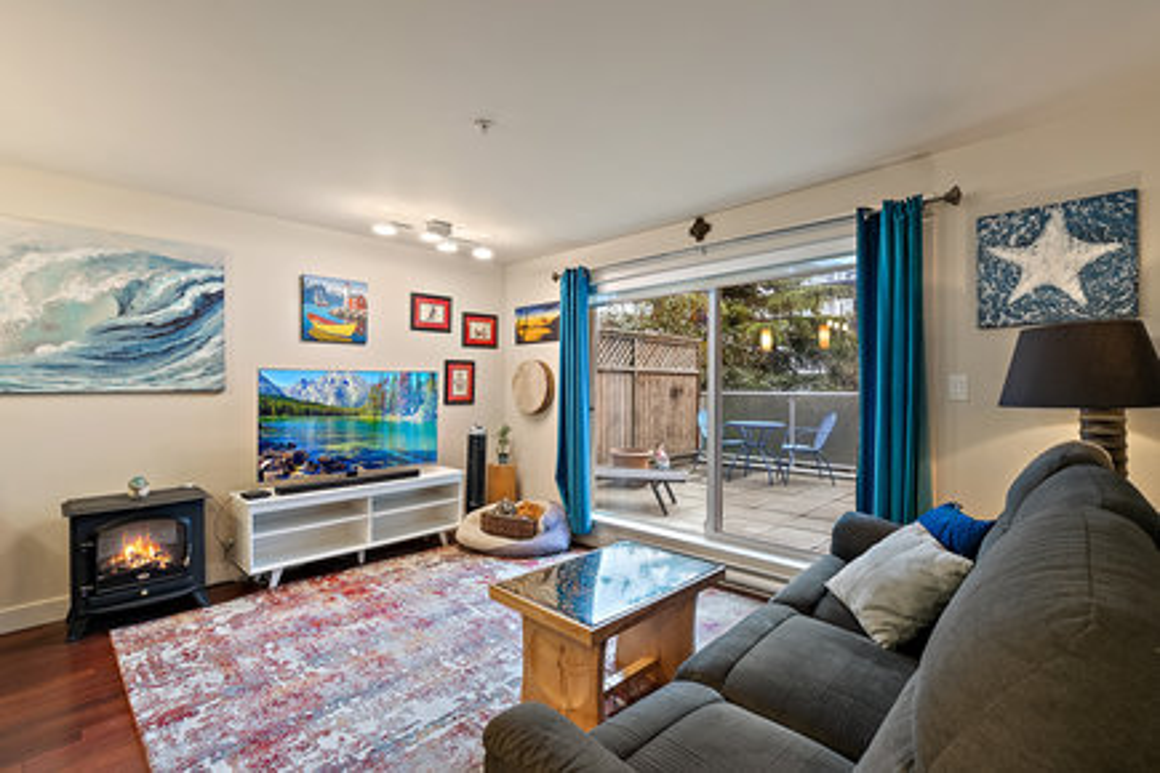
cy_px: 386
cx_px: 580
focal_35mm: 16
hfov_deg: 96.7
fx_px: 516
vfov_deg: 73.7
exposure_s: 1/1.25
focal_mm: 16
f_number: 7.1
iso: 320
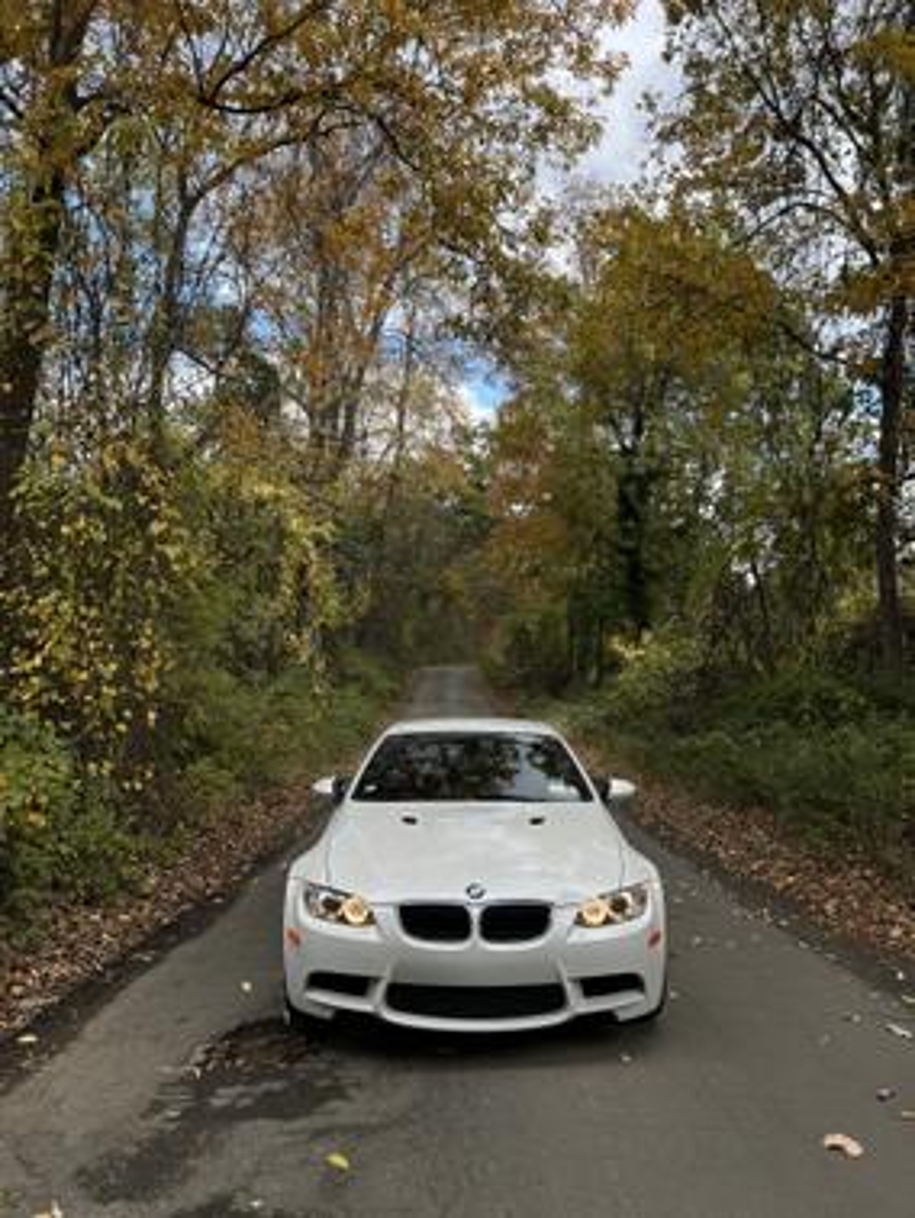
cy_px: 609
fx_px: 915
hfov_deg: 53.1
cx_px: 458
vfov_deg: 67.3
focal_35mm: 26
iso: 50
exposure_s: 1/1209
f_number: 1.5
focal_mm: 5.7
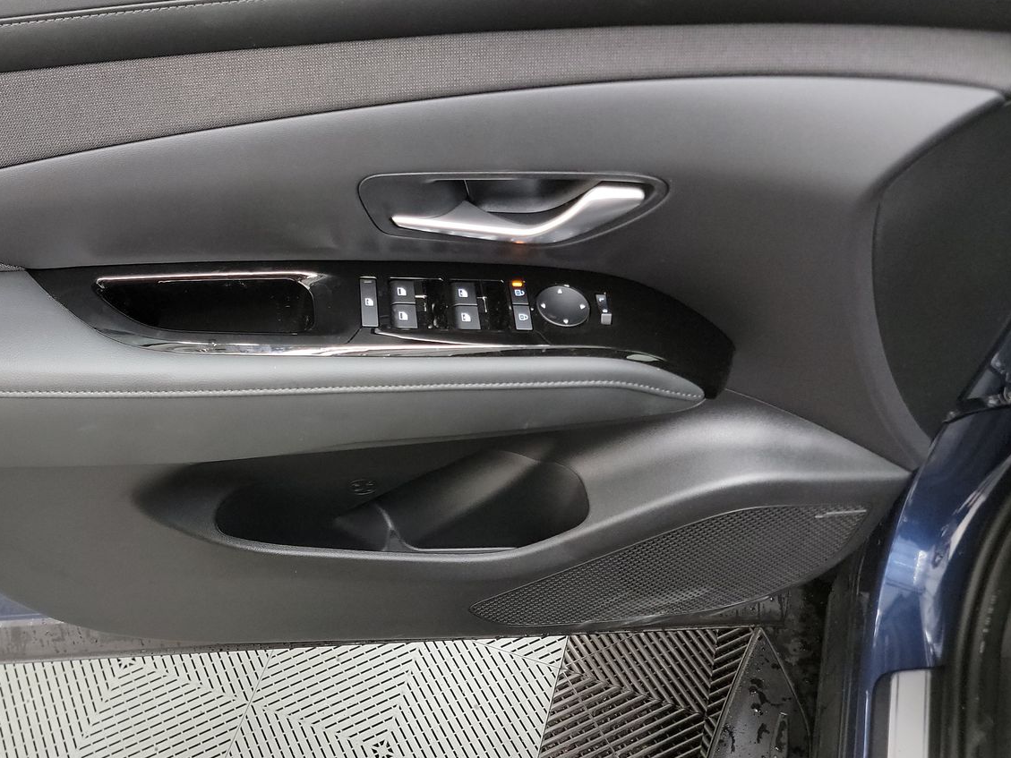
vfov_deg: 41.8
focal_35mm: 34
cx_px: 297
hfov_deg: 52.4
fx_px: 993
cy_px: 408
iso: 801
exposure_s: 1/30
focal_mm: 6.7
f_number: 1.8
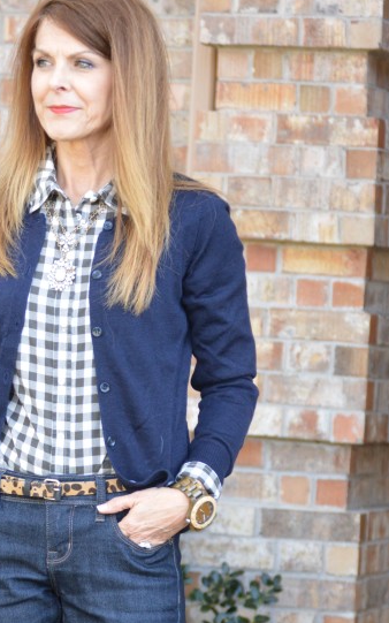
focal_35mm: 191
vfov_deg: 10.9
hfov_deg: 6.9
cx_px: 117
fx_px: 3241
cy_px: 534
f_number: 4.2
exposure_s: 1/125
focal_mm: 66
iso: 560
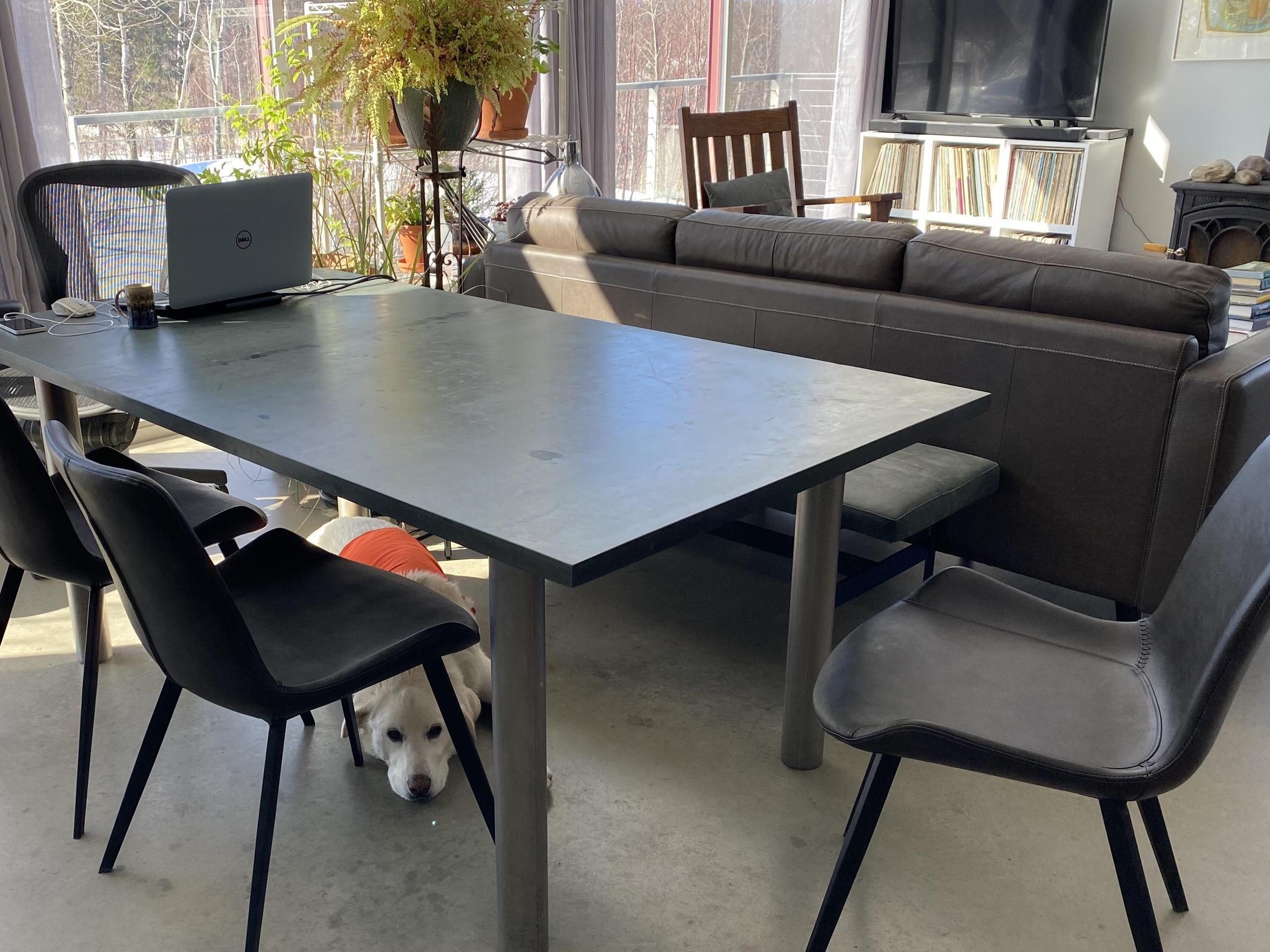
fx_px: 1247
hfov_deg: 53.6
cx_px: 506
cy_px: 524
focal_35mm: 34
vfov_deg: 41.7
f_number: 1.8
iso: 32
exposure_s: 1/223
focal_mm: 4.25
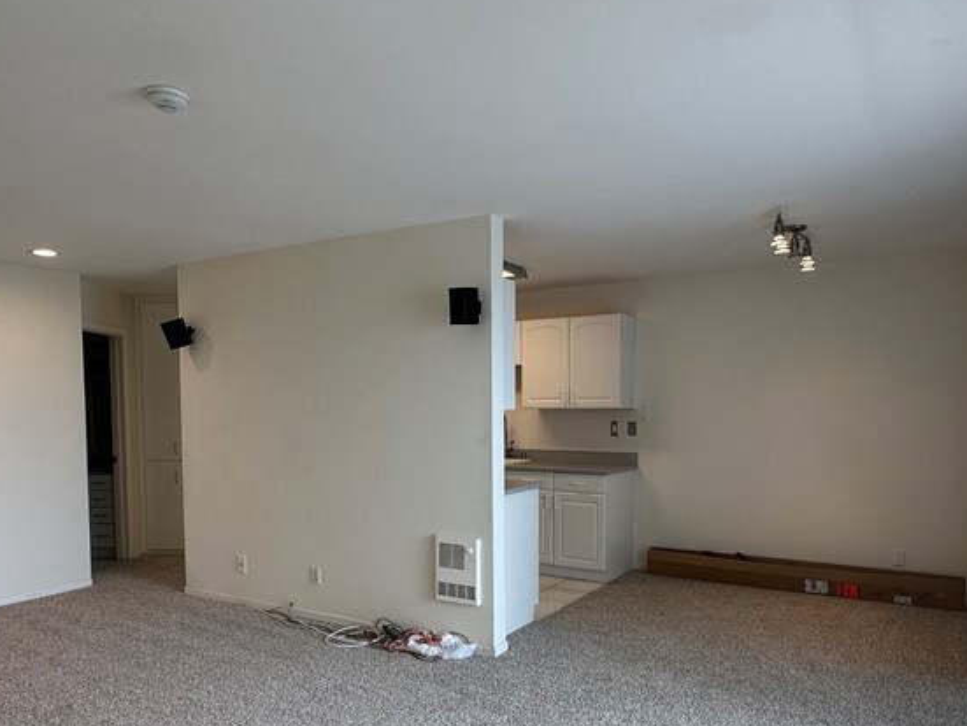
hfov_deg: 67.2
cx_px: 512
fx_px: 727
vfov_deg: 52.6
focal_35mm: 26
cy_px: 452
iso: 64
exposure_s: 1/120
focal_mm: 2.22
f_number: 2.2
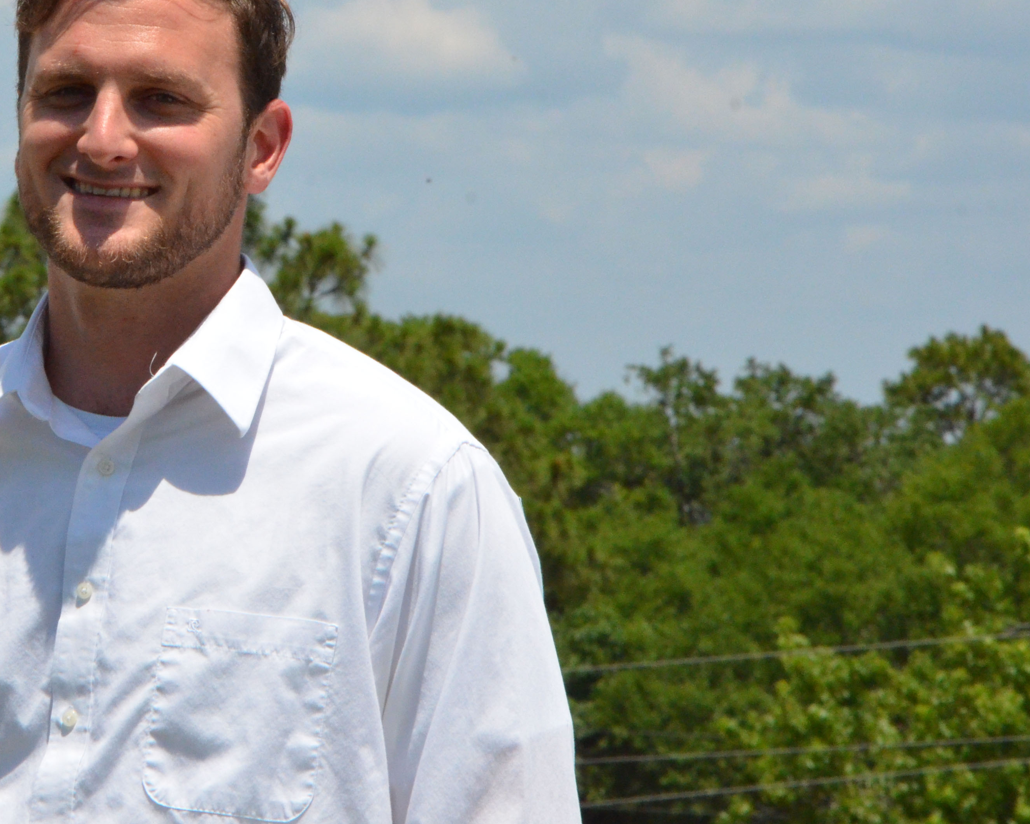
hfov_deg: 7.0
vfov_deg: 5.6
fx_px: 8379
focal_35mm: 275
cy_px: 192
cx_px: 93
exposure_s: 1/1600
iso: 2500
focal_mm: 105
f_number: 20
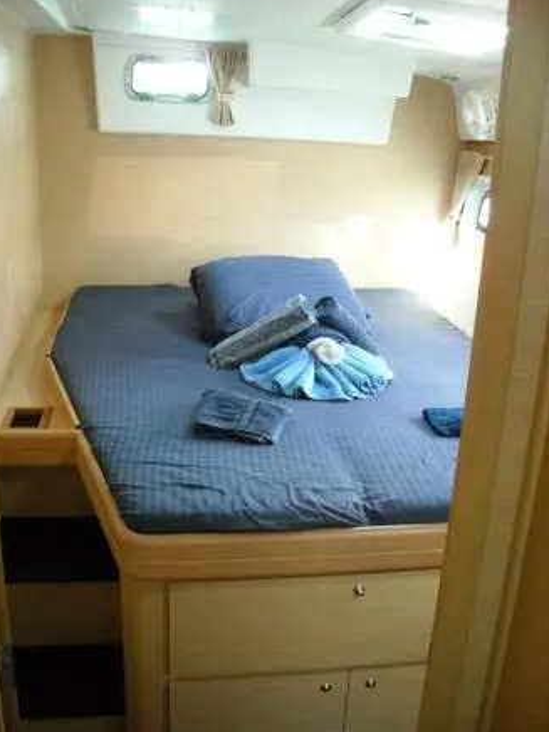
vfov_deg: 51.4
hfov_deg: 39.7
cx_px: 272
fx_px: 761
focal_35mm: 36
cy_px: 361
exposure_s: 1/44
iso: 400
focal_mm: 5.7
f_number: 2.8
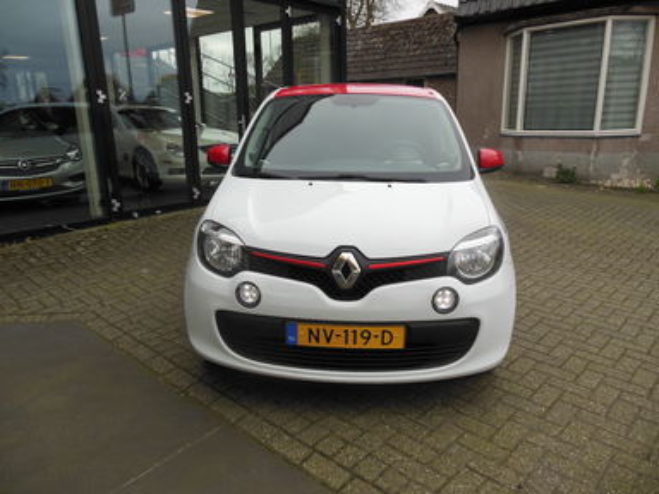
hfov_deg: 69.4
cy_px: 247
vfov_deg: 54.9
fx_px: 476
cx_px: 330
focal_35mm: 25
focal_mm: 4.5
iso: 125
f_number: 3.2
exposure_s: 1/400
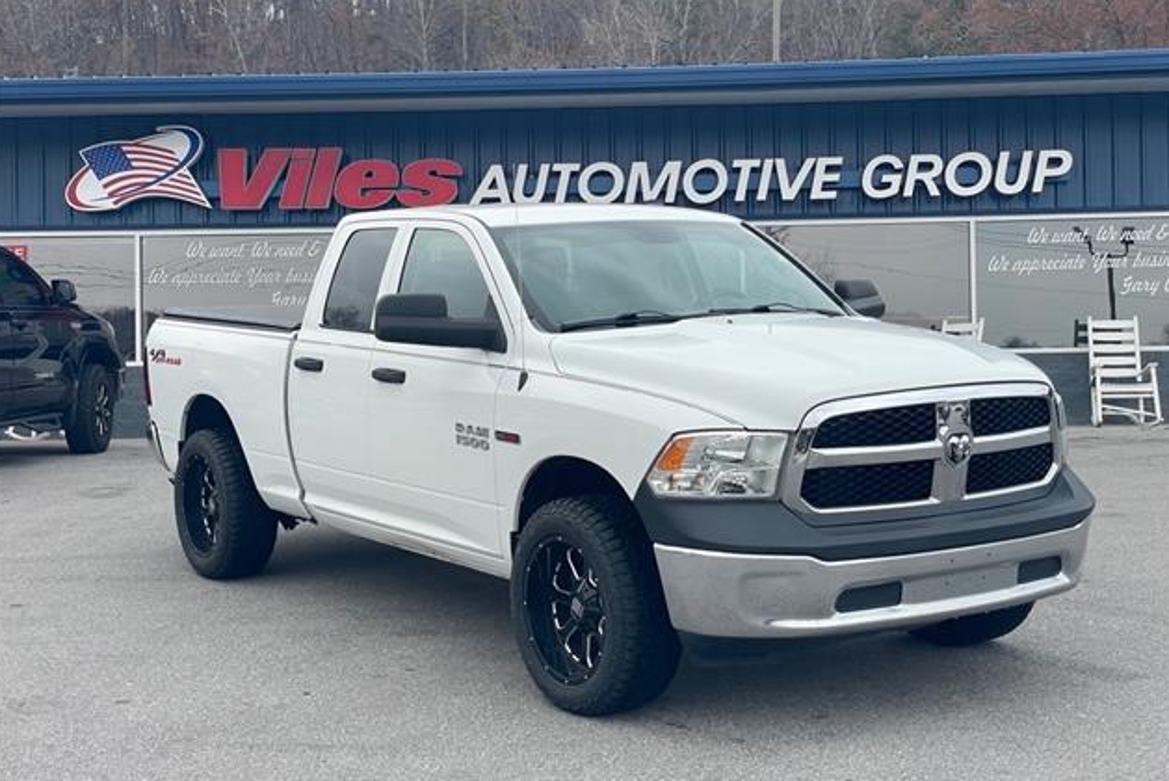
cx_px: 584
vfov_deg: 24.6
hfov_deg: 36.2
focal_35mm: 55
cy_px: 396
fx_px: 1787
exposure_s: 1/400
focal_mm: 6
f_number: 2
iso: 25
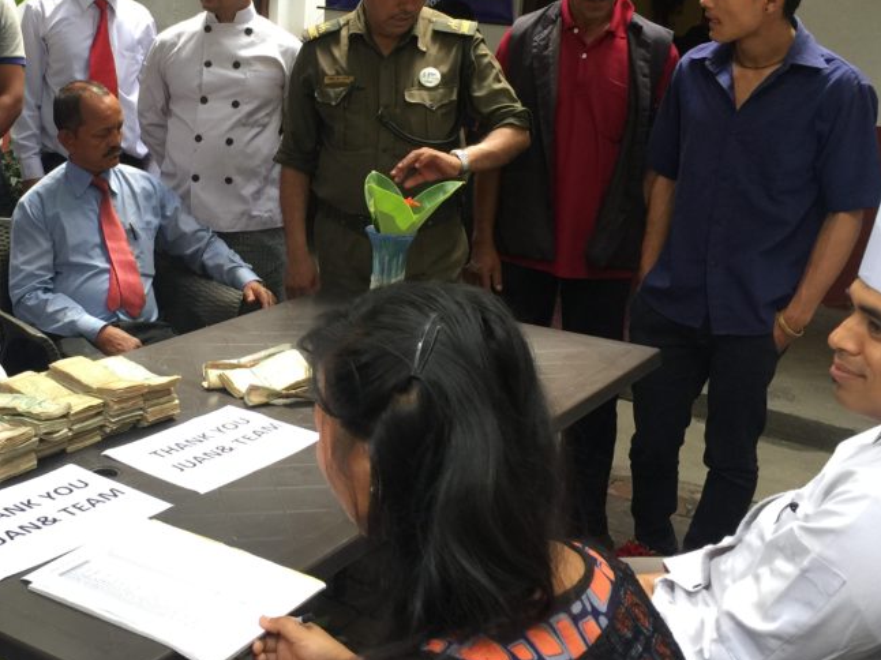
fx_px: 1170
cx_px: 260
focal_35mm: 46
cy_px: 229
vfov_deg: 31.3
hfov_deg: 40.5
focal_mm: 4.15
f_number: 2.2
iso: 32
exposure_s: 1/30
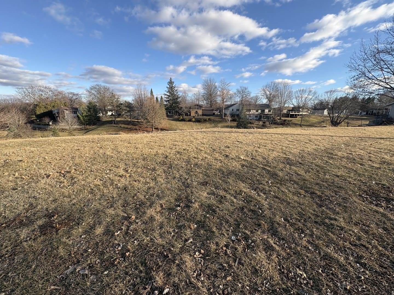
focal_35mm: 14
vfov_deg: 85.7
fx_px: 159
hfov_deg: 102.1
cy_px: 148
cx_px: 197
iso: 40
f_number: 2.2
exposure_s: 1/787
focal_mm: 2.22
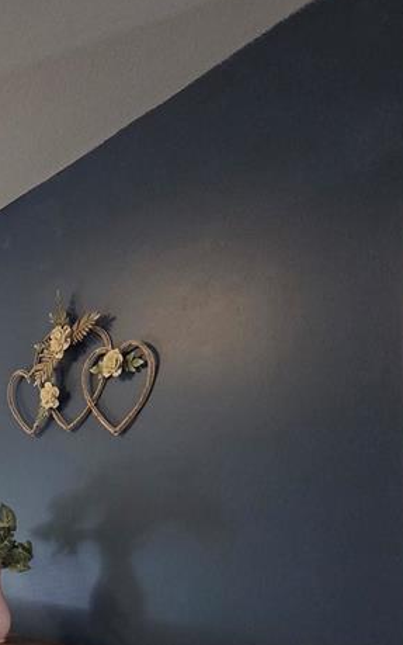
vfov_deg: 50.2
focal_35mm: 36
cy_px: 531
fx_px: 632
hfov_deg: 29.8
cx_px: -90
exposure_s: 1/60
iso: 500
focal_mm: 2.2
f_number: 2.2
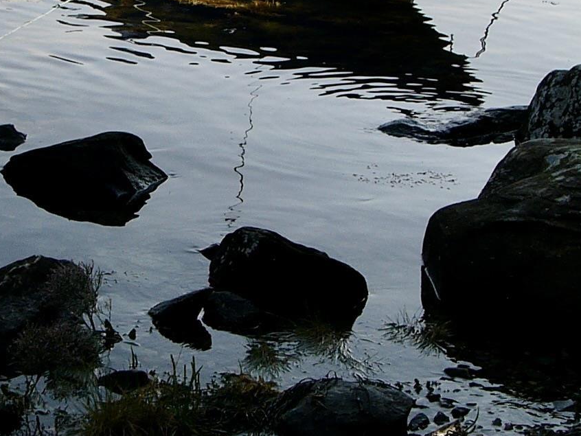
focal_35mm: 98
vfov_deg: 14.9
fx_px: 1645
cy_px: 35
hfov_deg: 19.8
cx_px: 116
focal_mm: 6
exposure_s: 1/500
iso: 50
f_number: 4.6
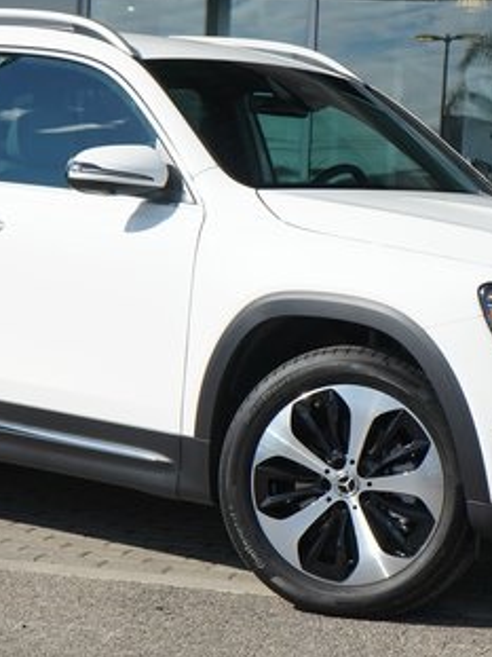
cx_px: 236
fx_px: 1688
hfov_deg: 16.6
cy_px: 335
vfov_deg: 22.0
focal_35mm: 89
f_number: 9
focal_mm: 45
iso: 1000
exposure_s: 1/2500
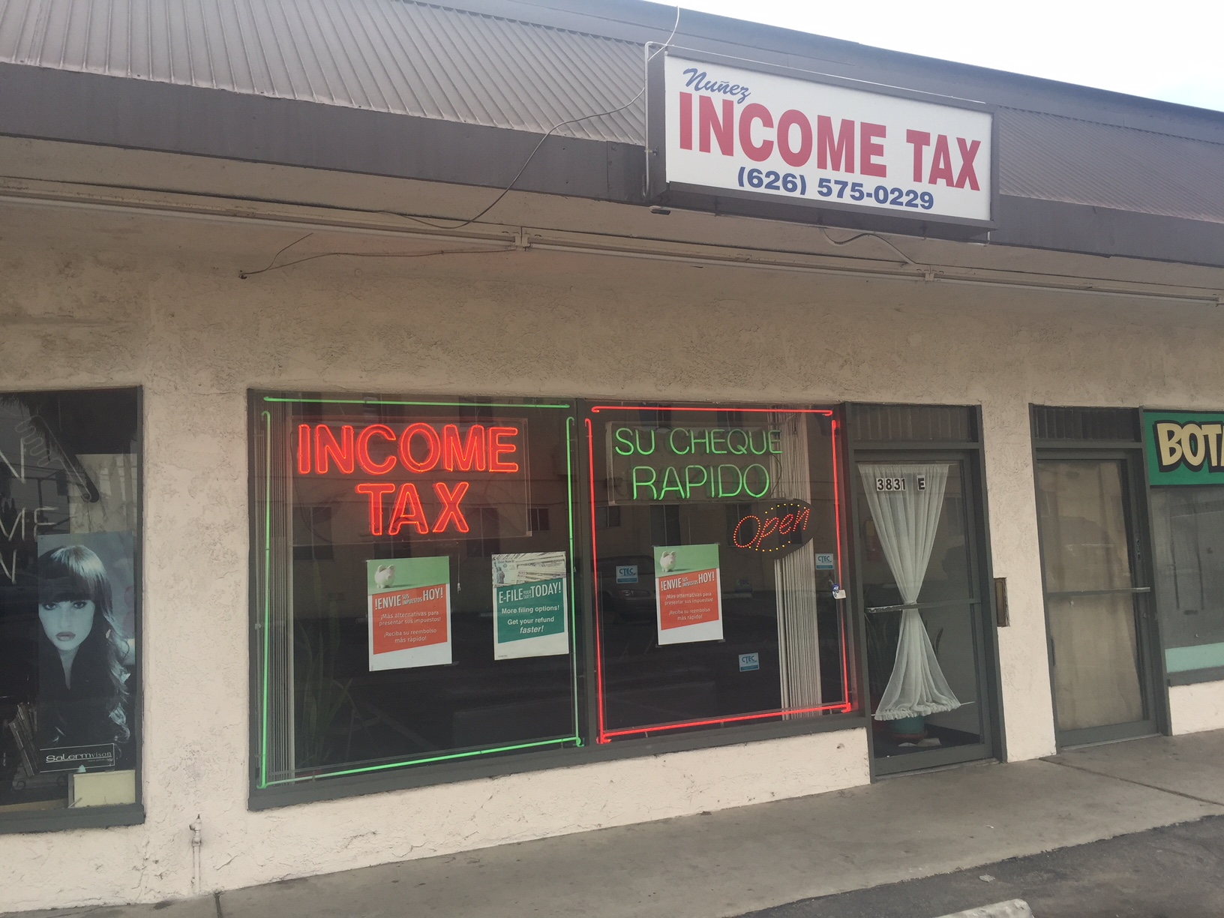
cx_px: 612
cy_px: 459
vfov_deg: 48.2
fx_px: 1025
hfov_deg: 61.7
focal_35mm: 29
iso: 32
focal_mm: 4.15
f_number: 2.2
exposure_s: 1/471
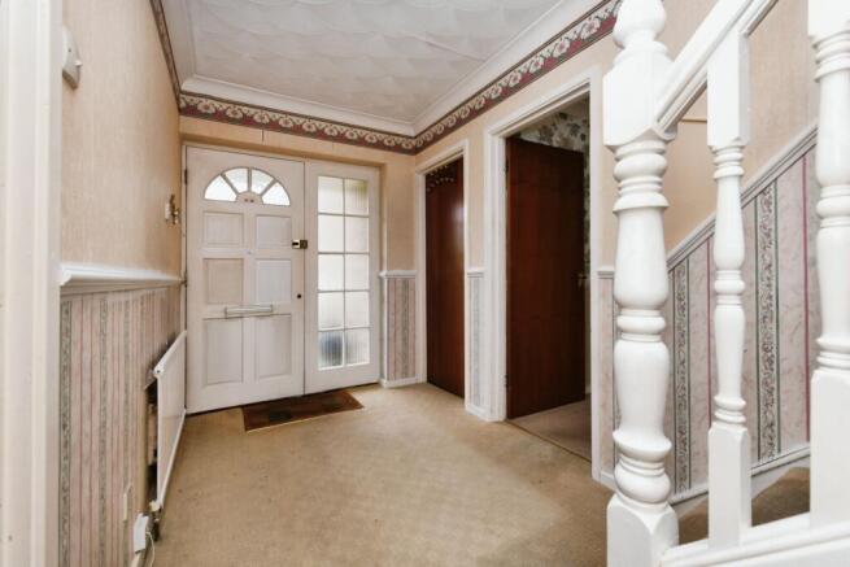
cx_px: 425
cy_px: 284
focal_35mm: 15
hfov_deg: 100.4
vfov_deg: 77.4
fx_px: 354
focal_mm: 15
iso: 800
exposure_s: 1/60
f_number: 10
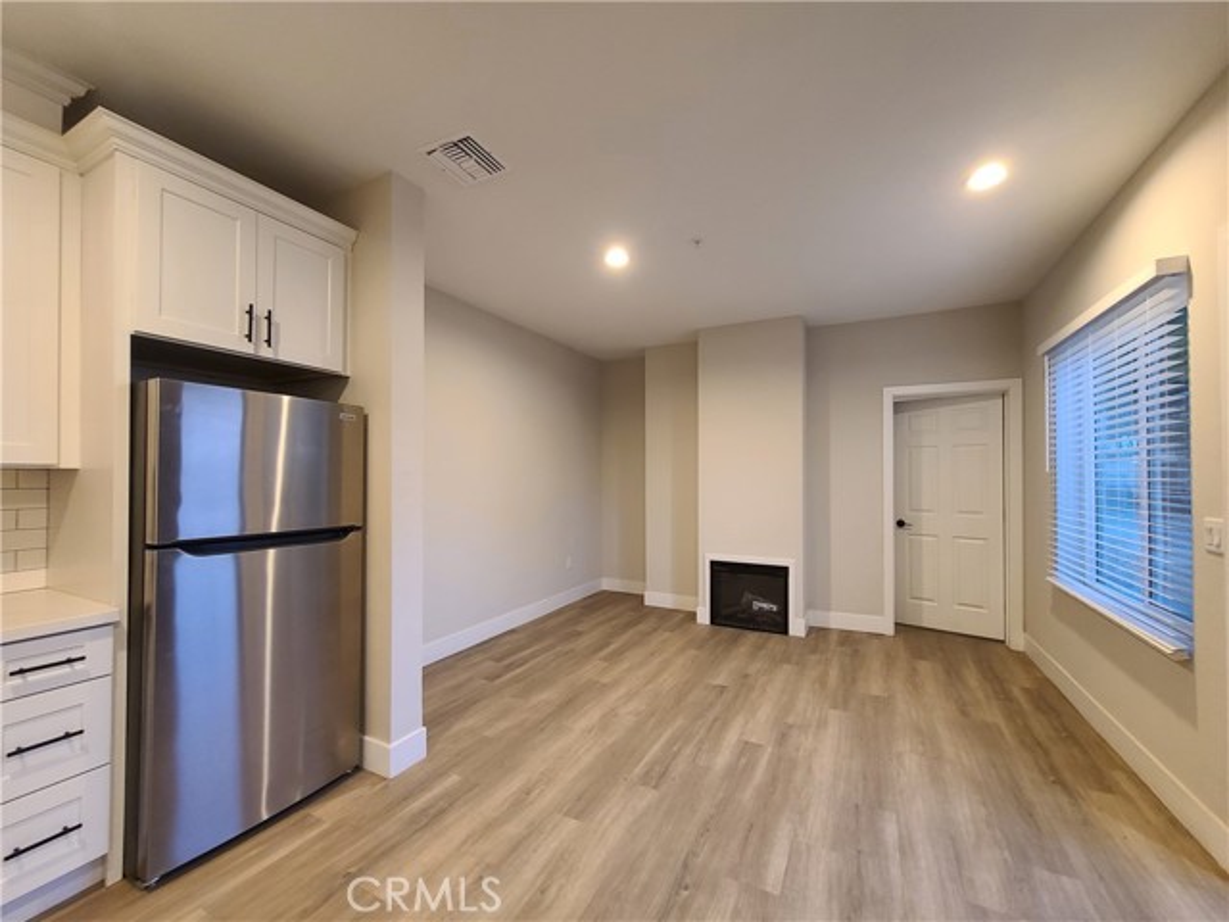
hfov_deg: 106.2
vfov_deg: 89.9
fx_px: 462
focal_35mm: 13
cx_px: 614
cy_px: 461
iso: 400
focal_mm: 2.2
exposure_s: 1/60
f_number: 2.2
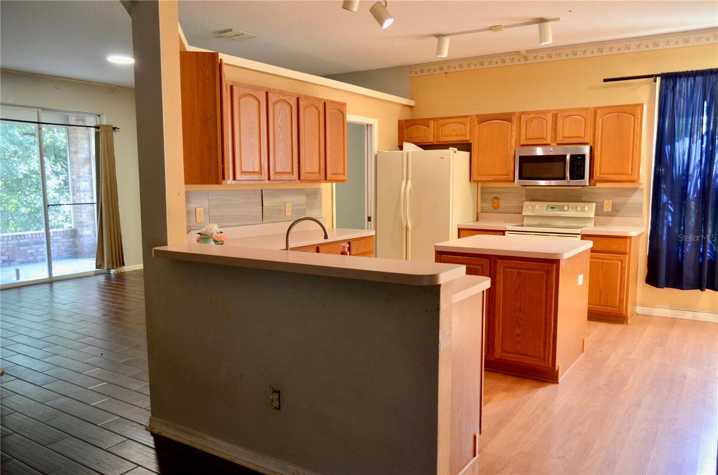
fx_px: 537
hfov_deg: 67.5
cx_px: 359
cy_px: 238
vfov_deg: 47.7
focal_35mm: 27
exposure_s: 1/50
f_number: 3.5
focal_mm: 18
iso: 800
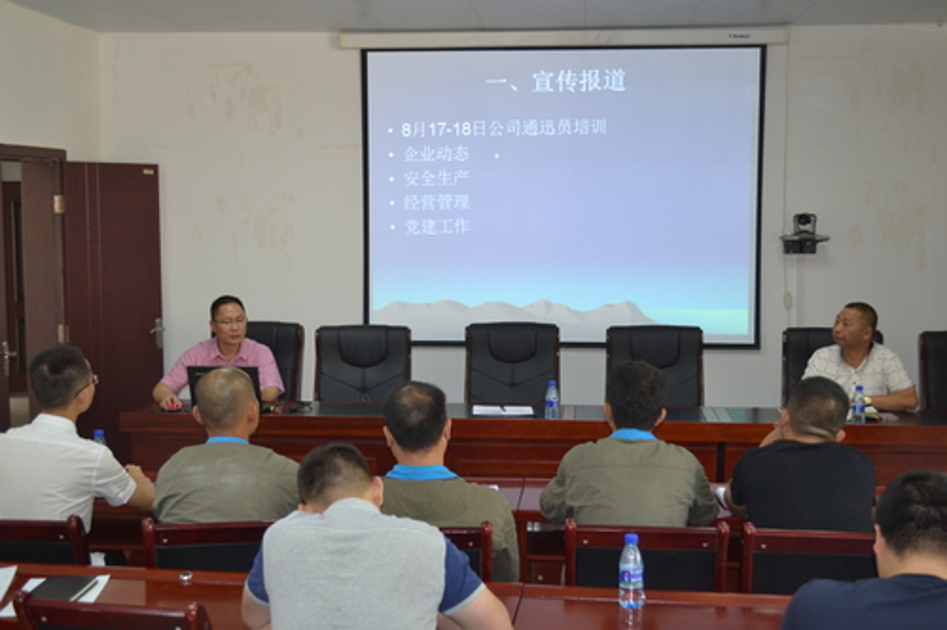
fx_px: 1183
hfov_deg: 43.6
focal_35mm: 45
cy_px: 315
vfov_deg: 29.8
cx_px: 474
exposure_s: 1/30
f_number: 4.5
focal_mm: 30
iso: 720
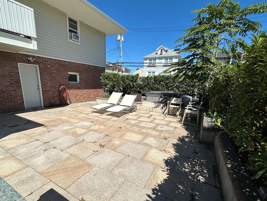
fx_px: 131
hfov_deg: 90.9
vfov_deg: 74.3
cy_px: 116
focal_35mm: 17
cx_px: 124
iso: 50
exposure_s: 1/3509
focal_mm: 2.22
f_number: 2.2
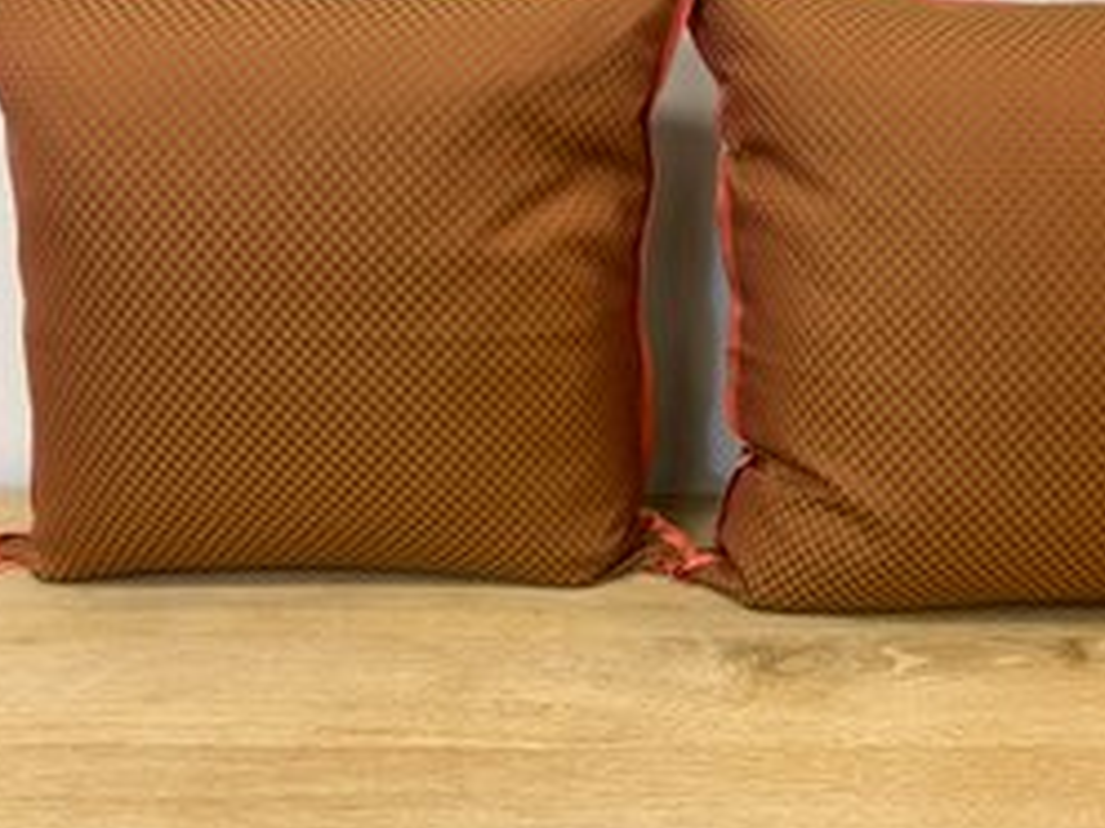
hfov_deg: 50.8
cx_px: 693
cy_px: 300
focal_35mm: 36
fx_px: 1149
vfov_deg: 39.3
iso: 100
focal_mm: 5.7
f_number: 1.5
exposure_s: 1/60
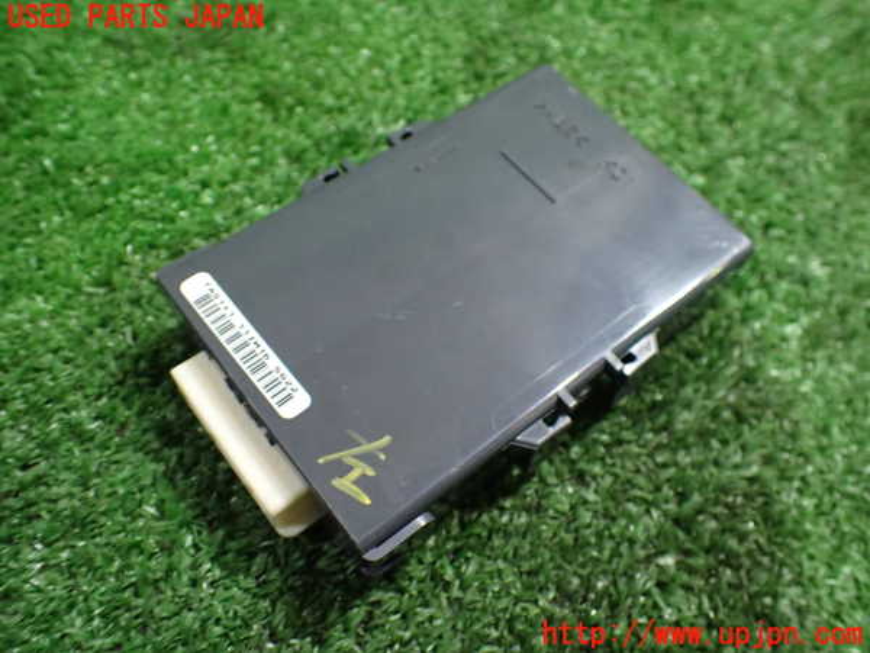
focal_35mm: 30
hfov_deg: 60.0
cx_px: 435
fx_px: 754
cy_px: 326
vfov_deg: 46.8
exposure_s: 1/80
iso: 800
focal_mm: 5.4
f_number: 2.3
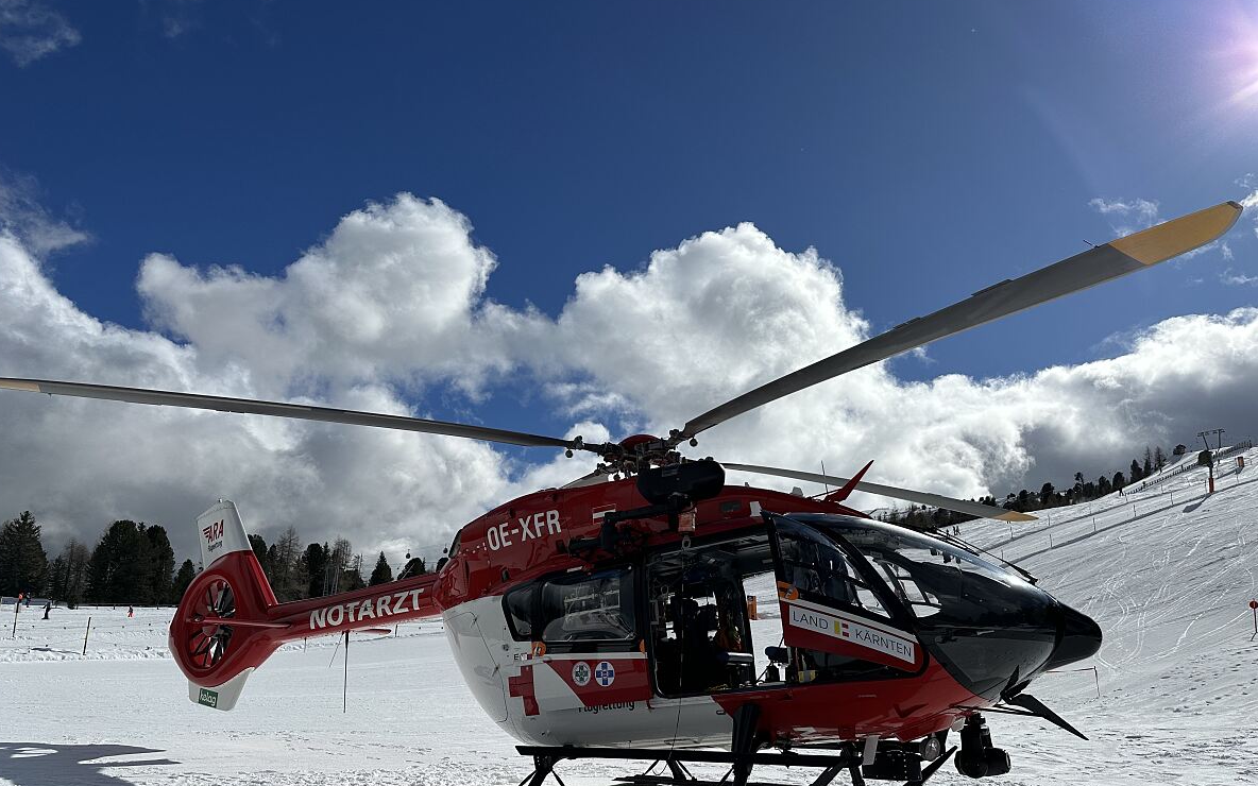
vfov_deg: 47.4
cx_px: 628
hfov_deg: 70.4
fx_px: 891
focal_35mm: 26
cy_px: 466
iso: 80
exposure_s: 1/18519
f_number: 1.78
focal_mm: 6.86
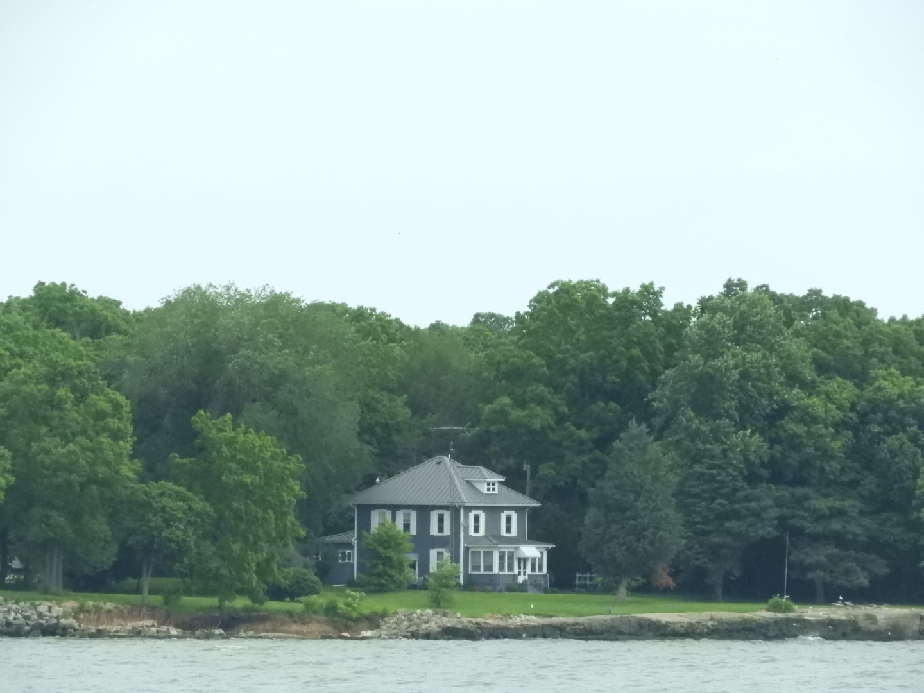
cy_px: 346
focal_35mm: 600
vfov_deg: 2.5
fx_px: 16016
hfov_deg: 3.3
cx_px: 462
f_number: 8
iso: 1600
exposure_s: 1/2000
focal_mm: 107.5
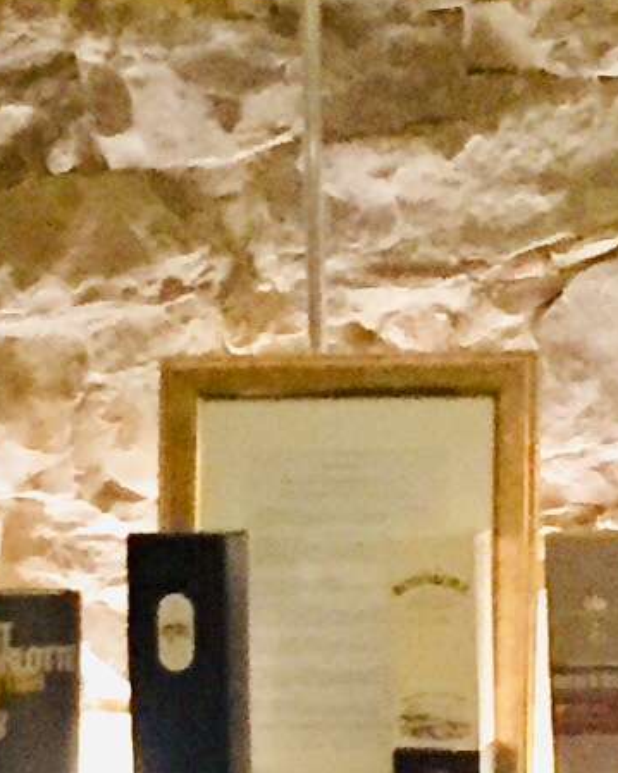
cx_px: 60
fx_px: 4711
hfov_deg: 7.5
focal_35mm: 206
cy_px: 513
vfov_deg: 9.4
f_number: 2.2
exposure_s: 1/17
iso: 320
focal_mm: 4.15
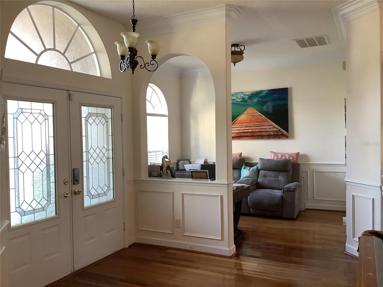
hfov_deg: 58.4
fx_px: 343
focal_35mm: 31
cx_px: 192
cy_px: 144
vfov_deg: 45.4
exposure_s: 1/60
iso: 160
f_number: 2.4
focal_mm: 3.3
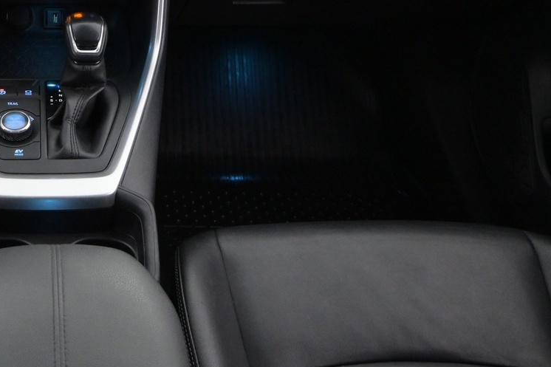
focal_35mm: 64
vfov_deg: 20.8
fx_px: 972
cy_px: 21
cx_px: 50
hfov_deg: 30.2
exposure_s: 1/40
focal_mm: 19.5
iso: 2500
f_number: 3.8
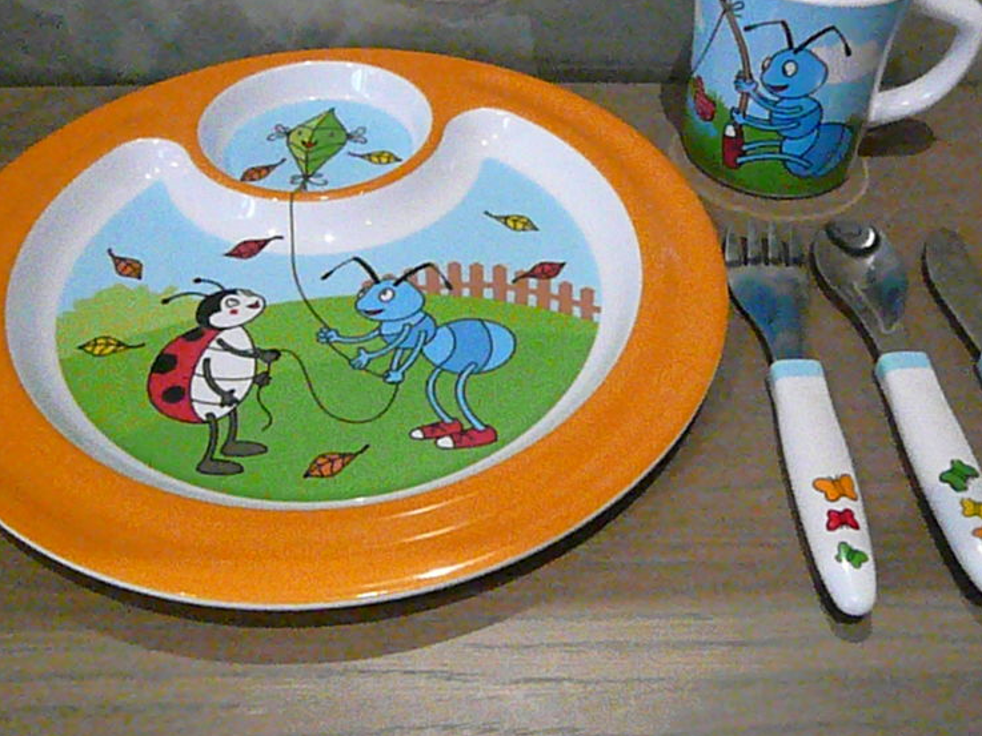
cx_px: 526
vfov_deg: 37.7
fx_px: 1078
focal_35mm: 38
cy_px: 315
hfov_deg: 48.9
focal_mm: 4.6
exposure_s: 1/200
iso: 3200
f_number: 2.8
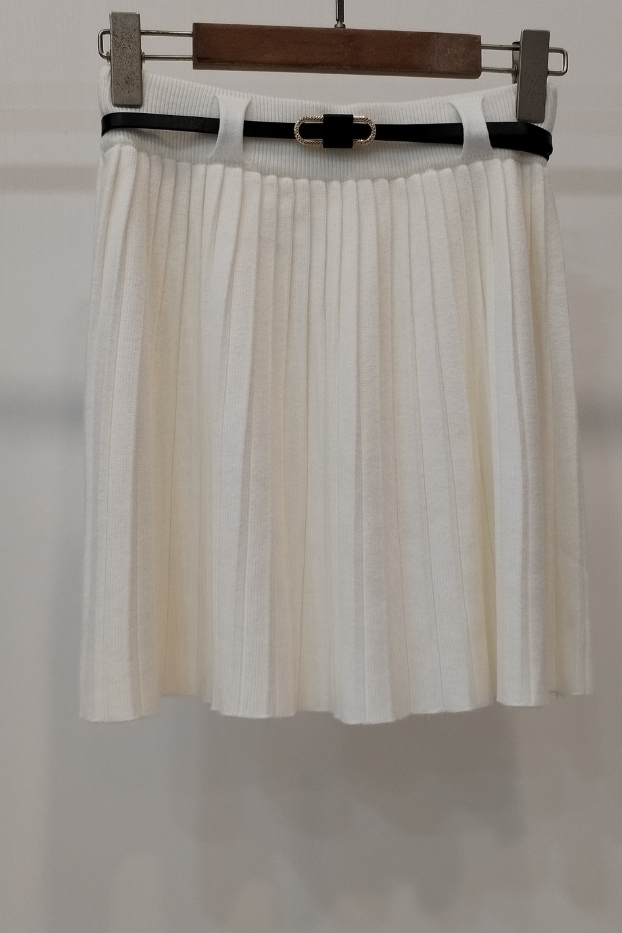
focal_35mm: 51
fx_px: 1322
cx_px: 316
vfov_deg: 38.7
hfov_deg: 26.5
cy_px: 577
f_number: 1.8
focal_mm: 4.75
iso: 180
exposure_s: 1/60
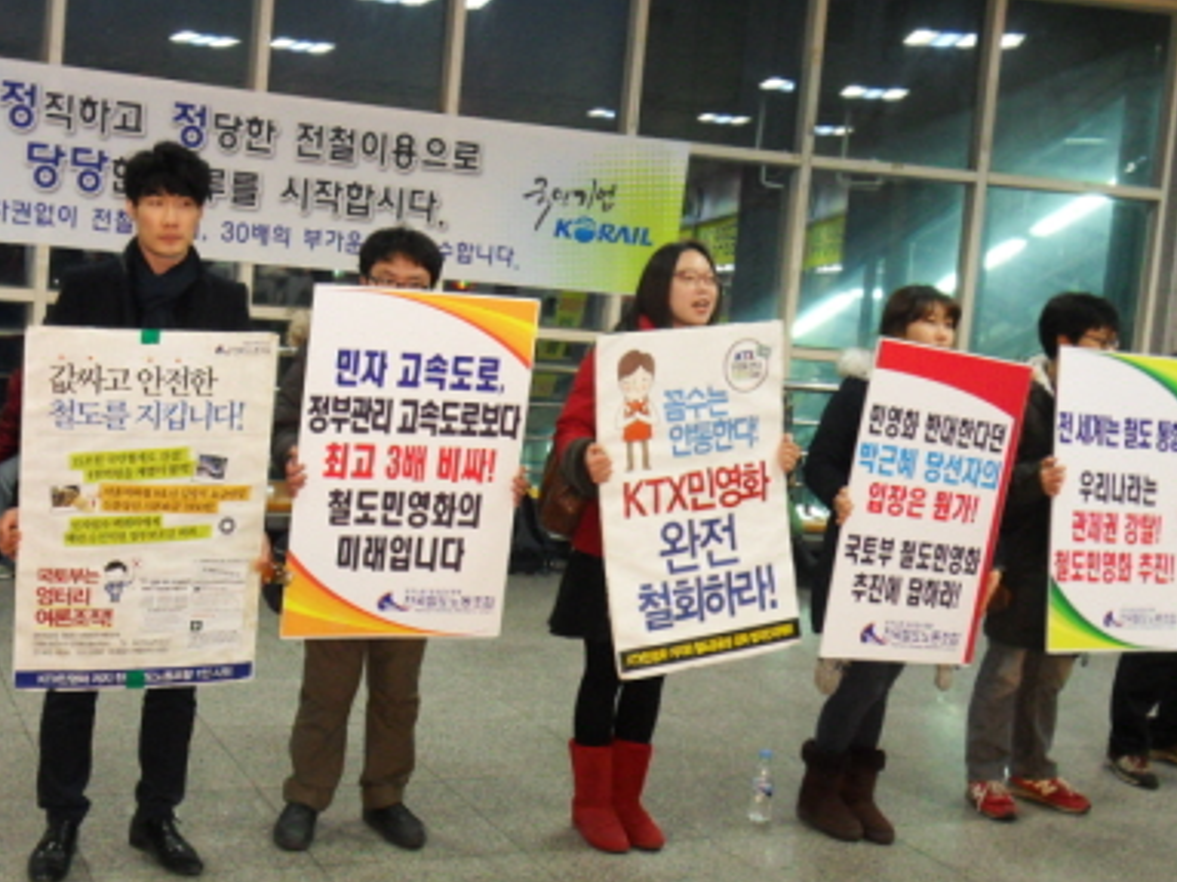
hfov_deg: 41.0
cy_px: 426
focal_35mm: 46
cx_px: 443
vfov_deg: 31.5
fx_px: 1564
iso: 240
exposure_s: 1/10
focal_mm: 5.6
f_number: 3.7
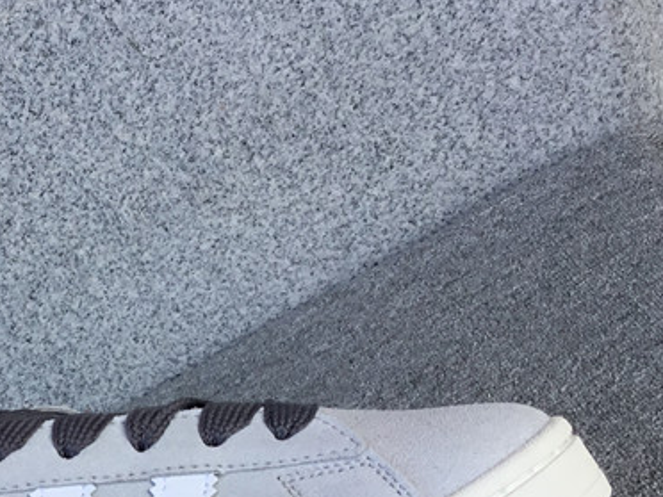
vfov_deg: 19.1
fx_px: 1436
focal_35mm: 75
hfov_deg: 25.1
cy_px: 484
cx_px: 55
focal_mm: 3.3
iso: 25
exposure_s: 1/194
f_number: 2.4
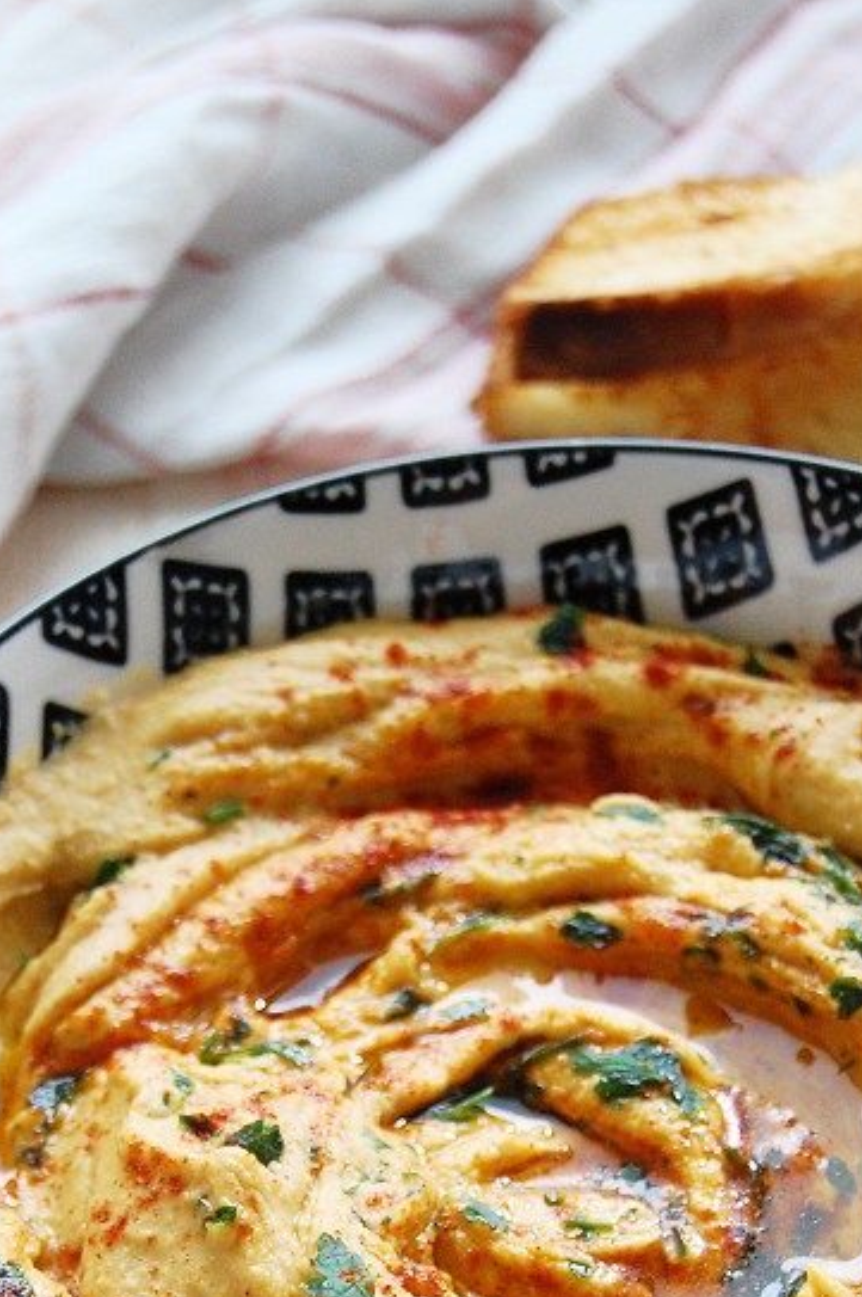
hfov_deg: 13.0
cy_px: 1034
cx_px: 309
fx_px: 3778
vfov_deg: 19.3
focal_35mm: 105
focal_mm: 38
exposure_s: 1/10
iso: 800
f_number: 5
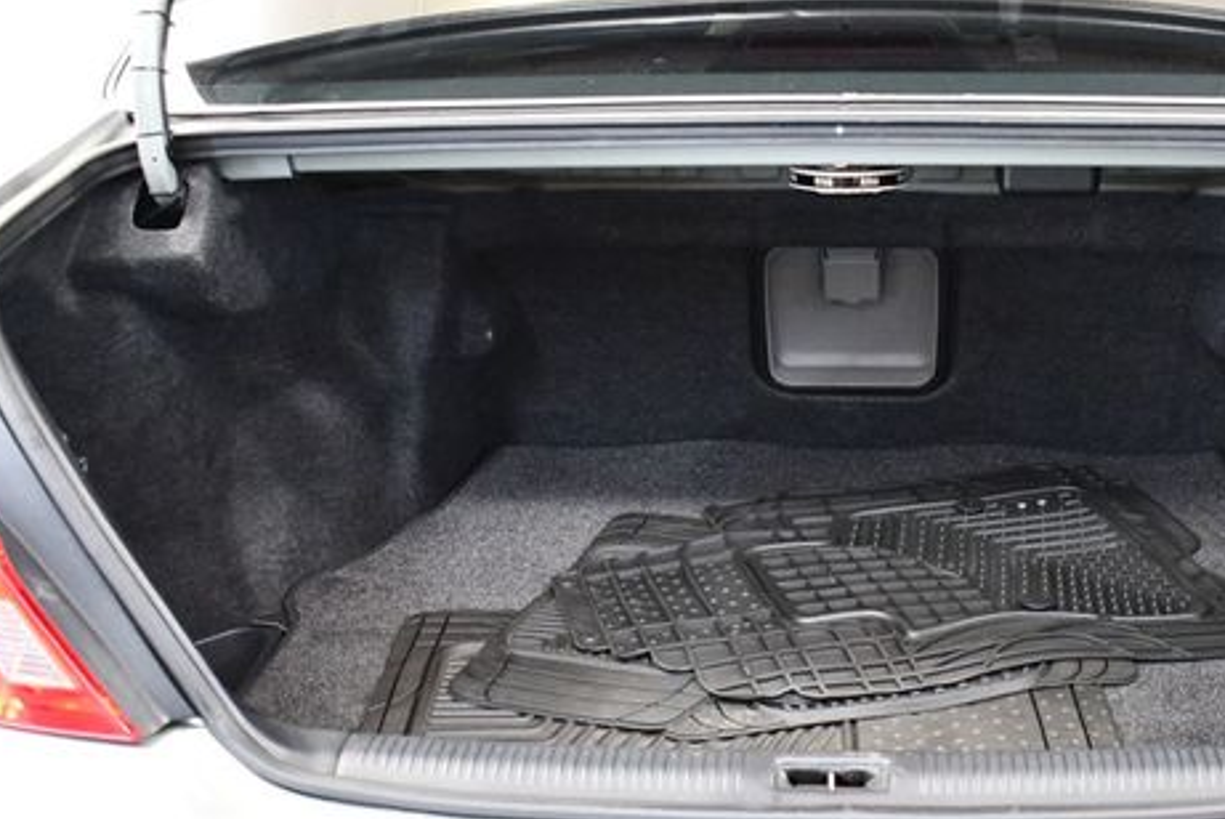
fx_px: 1702
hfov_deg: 39.1
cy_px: 476
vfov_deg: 27.0
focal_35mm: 50
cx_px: 810
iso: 3600
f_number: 3.5
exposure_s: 1/60
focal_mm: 18
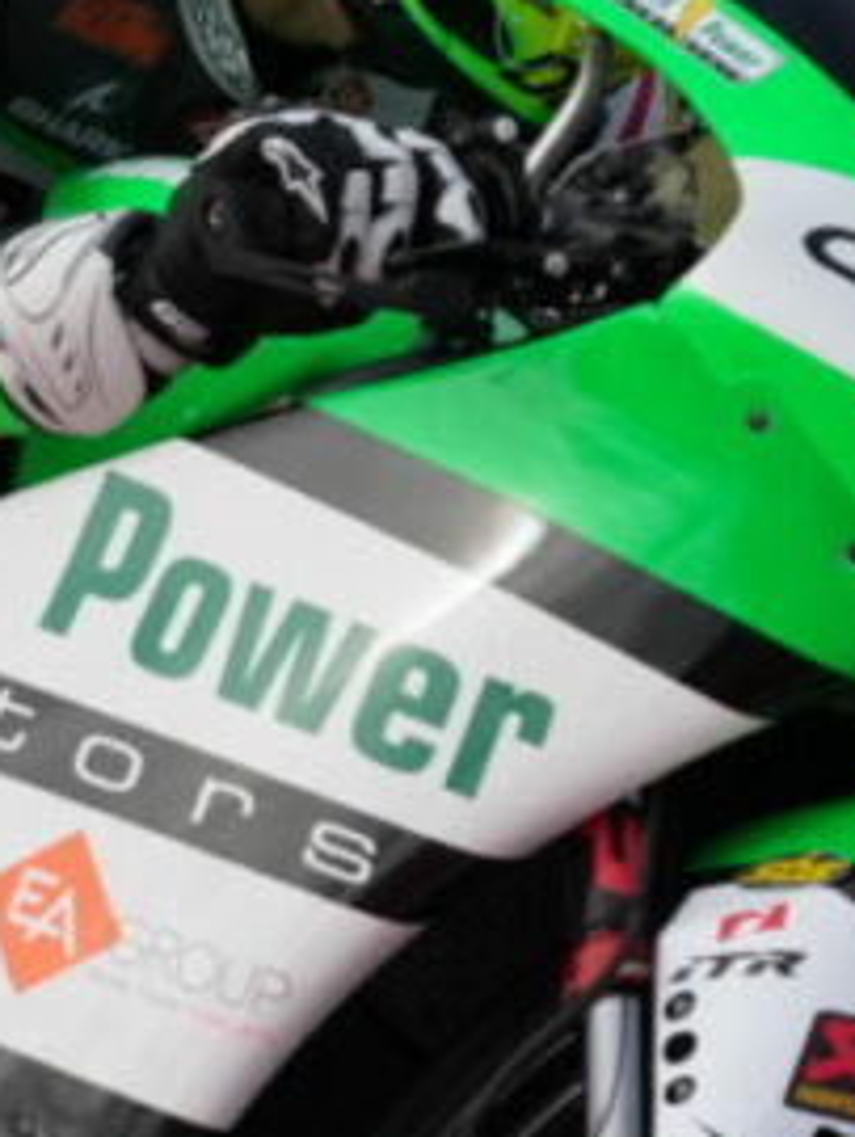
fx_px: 51557
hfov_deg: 1.0
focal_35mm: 1568
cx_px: -93
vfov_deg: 1.3
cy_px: 651
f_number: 8
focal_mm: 430
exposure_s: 1/2000
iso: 800
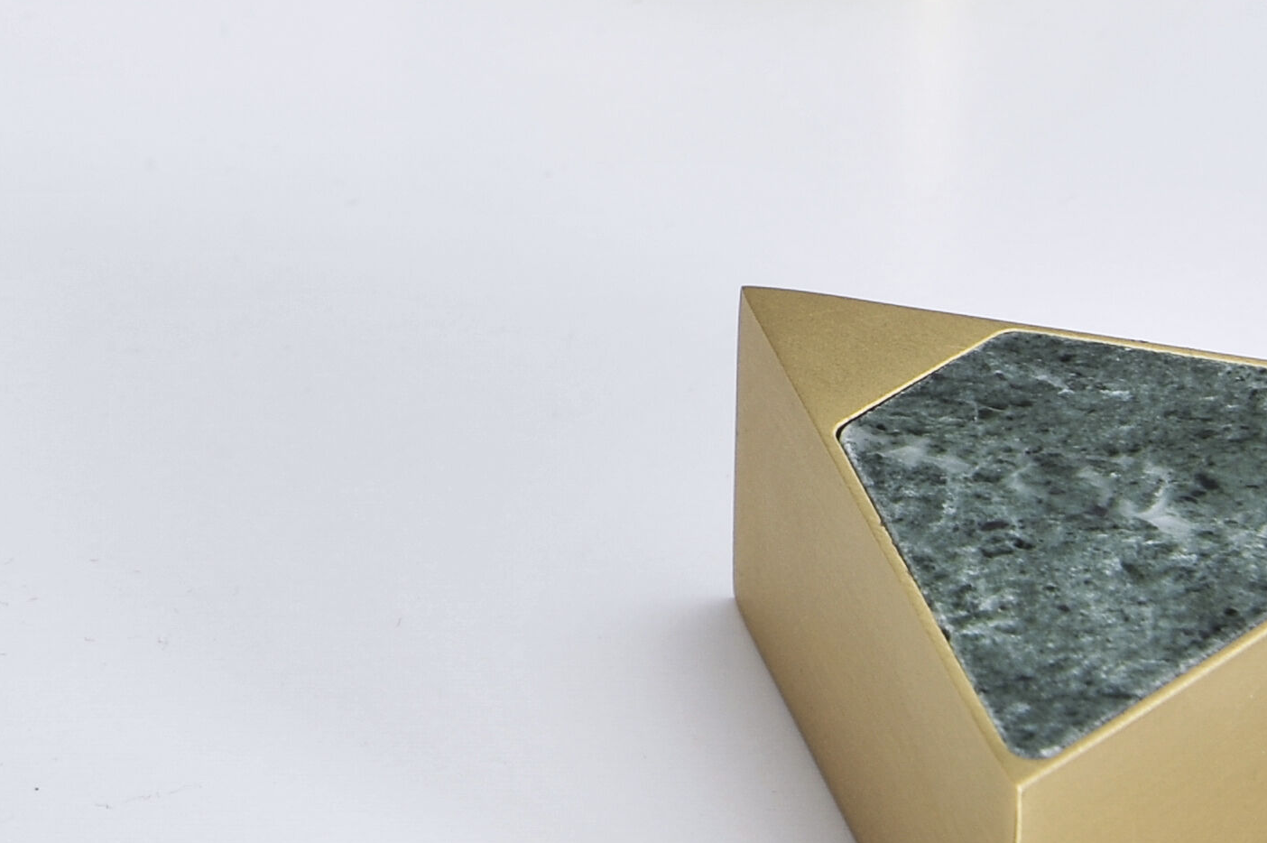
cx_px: 308
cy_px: -27
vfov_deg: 7.3
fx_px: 6612
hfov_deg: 10.9
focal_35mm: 188
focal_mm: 62
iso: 200
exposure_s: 1/8
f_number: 18
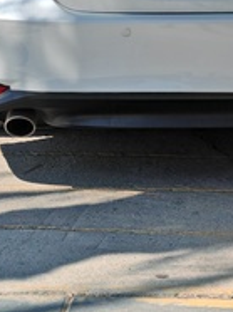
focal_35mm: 133
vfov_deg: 14.4
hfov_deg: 11.1
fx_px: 1196
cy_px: -56
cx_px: 209
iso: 50
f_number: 1.6
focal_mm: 5.4
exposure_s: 1/1900
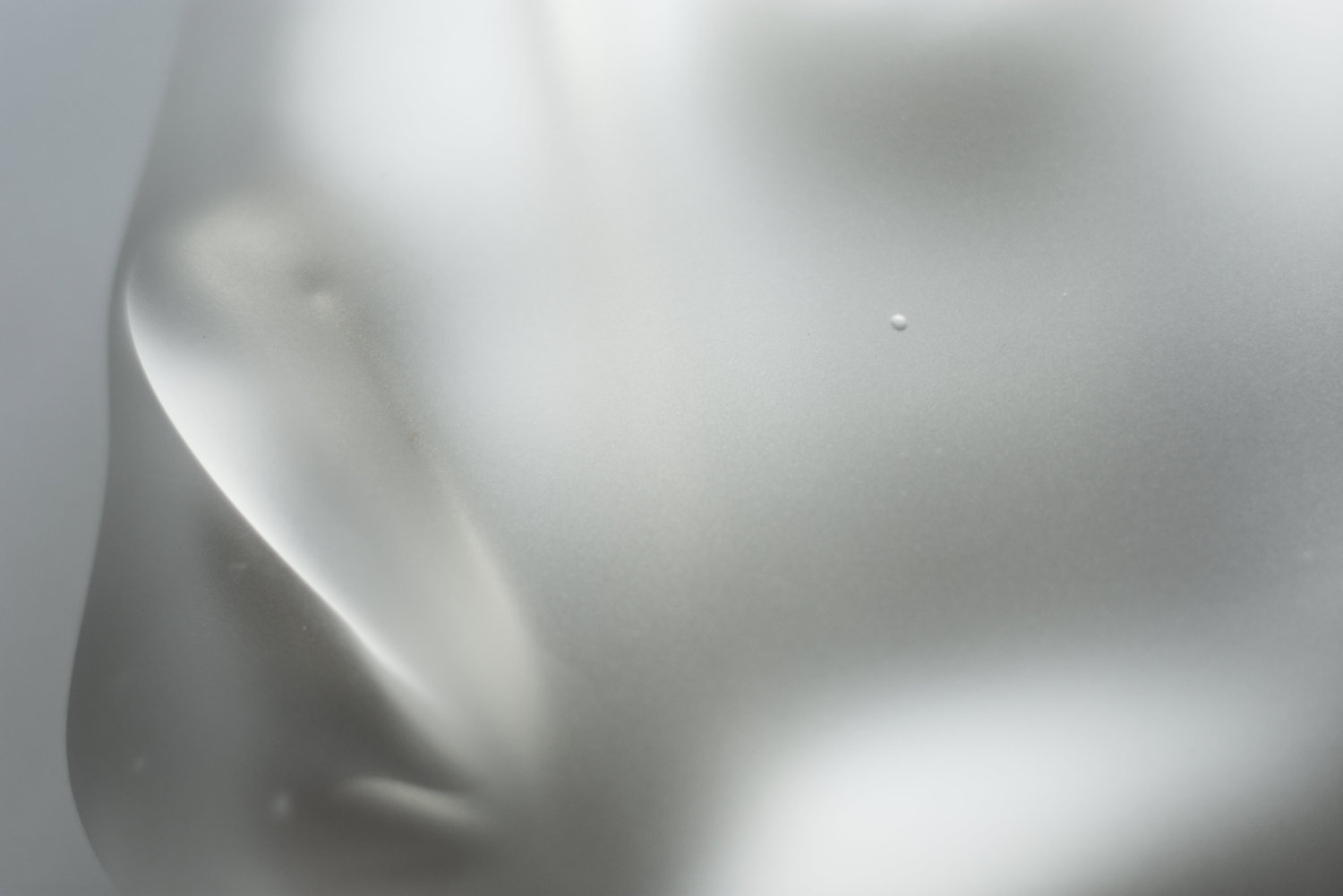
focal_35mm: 75
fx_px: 2799
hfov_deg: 27.0
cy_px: 448
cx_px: 672
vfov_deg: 18.2
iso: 400
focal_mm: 50
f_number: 2.2
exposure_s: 1/1250
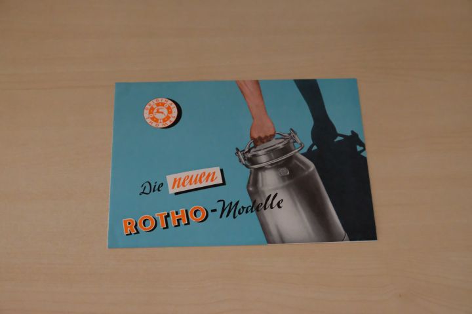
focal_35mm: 45
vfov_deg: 29.8
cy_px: 157
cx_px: 236
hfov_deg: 43.6
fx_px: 590
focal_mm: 30.2
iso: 12800
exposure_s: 1/320
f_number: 5.6
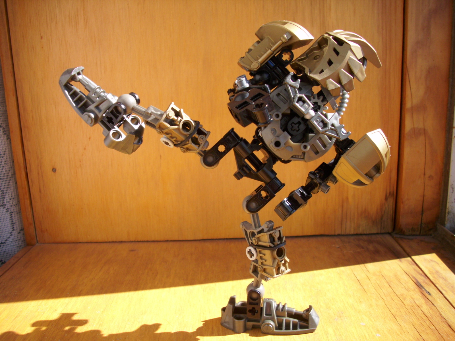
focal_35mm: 31
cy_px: 170
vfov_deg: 45.4
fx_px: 407
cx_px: 228
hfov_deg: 58.4
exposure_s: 1/369
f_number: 2.8
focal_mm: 6.2
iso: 50
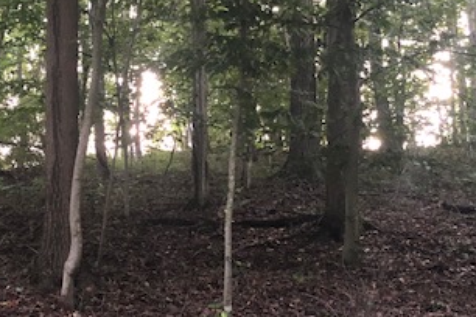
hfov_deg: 32.9
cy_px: 202
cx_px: 252
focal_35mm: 61
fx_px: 806
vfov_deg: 22.2
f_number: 1.8
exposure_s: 1/15
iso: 100
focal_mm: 4
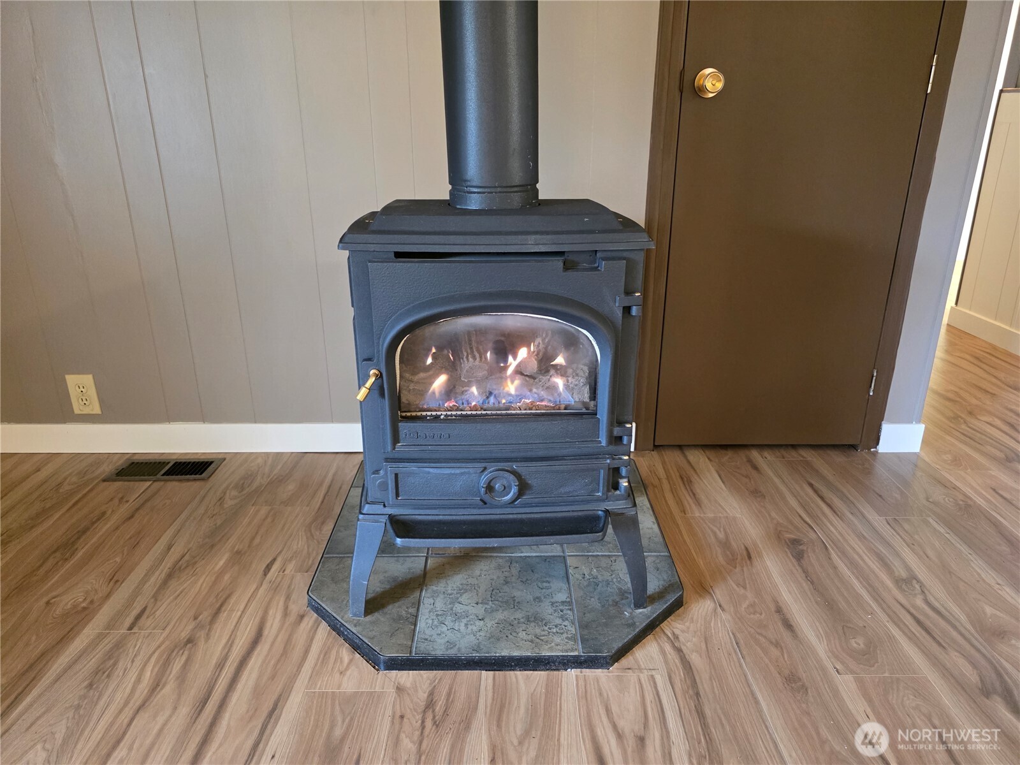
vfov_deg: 58.9
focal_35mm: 23
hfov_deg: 73.9
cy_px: 382
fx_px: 678
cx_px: 510
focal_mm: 6.3
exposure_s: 1/120
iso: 2000
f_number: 1.7
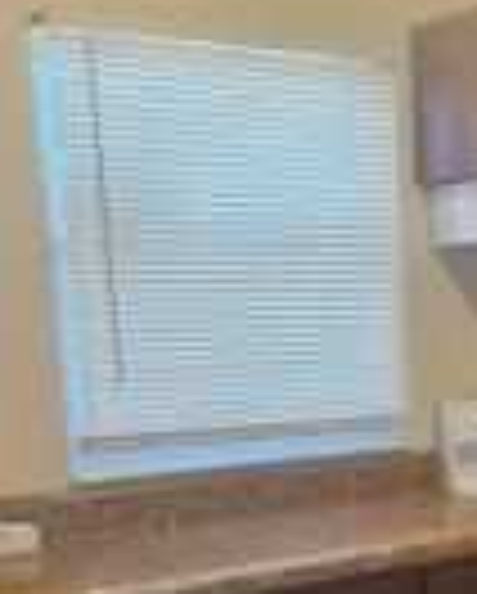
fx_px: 1197
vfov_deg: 26.9
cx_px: 464
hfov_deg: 21.8
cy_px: 536
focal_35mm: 68
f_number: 1.8
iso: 250
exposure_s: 1/120
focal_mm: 5.4
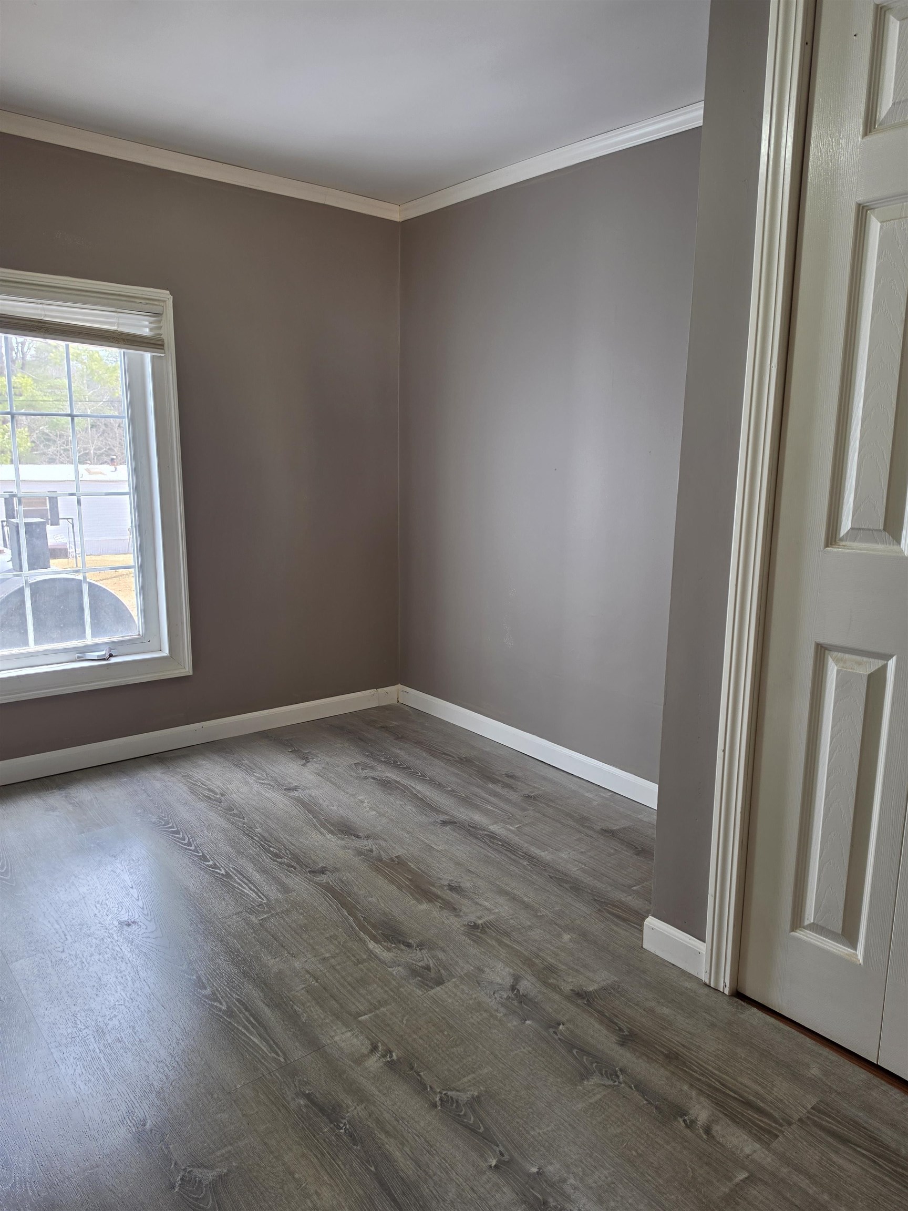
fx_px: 804
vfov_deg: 73.9
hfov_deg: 58.9
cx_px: 454
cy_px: 606
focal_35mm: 23
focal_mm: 6.5
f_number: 1.4
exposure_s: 1/120
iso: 64
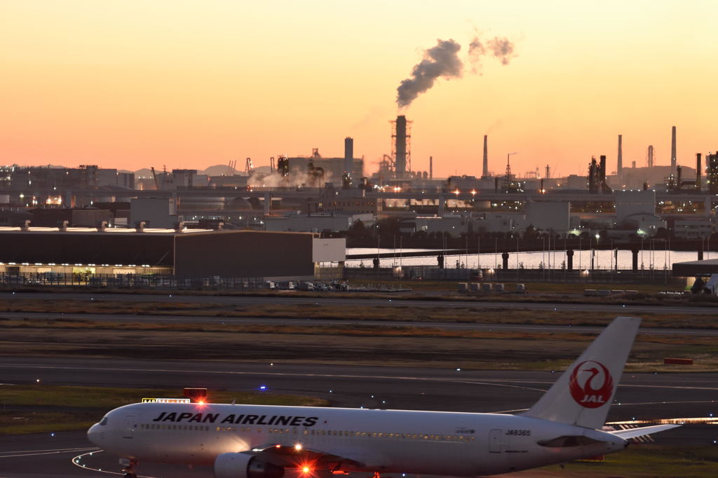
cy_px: 239
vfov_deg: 6.5
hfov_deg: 9.8
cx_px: 359
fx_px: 4187
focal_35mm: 210
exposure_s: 1/20
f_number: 5.6
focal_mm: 140
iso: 1600
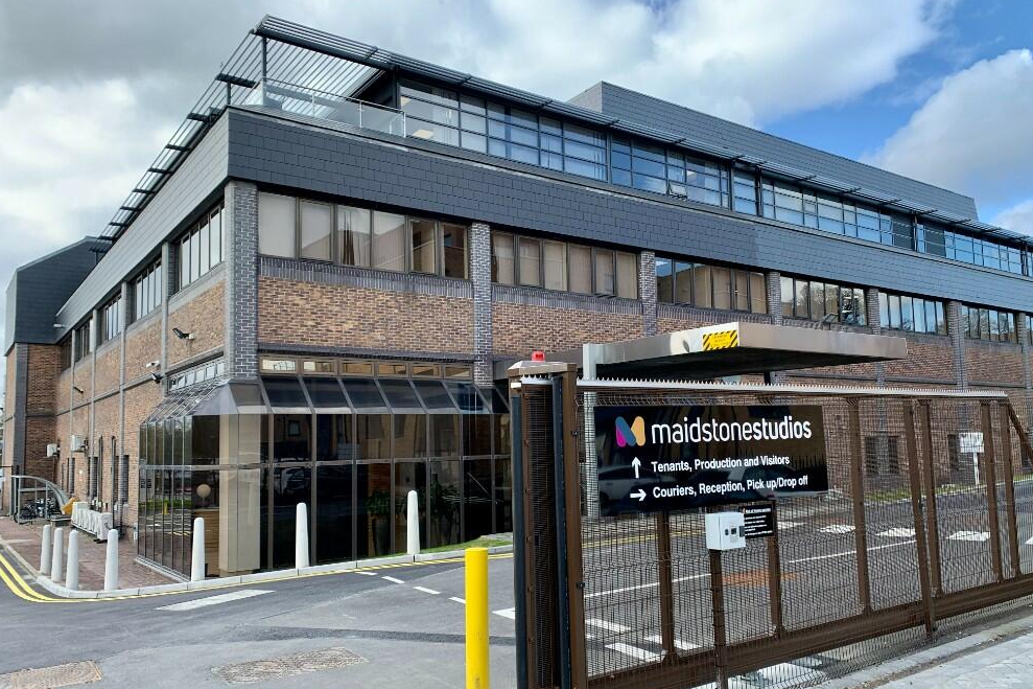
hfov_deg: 65.5
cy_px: 381
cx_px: 530
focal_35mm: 28
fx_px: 803
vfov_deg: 46.3
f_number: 1.8
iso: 25
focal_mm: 4.25
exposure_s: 1/573
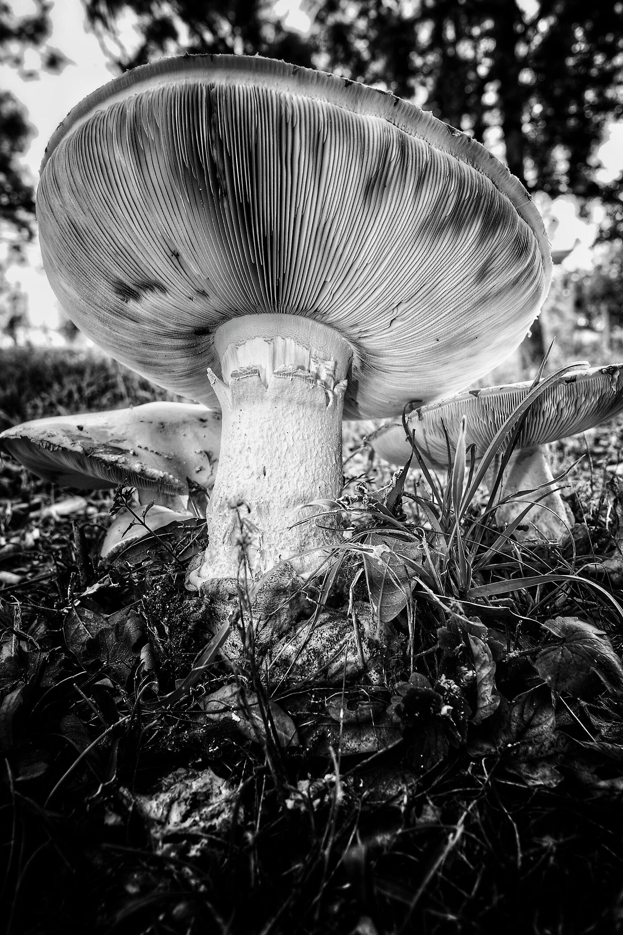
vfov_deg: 67.4
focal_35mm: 27
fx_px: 701
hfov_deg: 47.9
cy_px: 453
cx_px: 310
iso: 320
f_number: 5.6
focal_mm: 16
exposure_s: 1/160
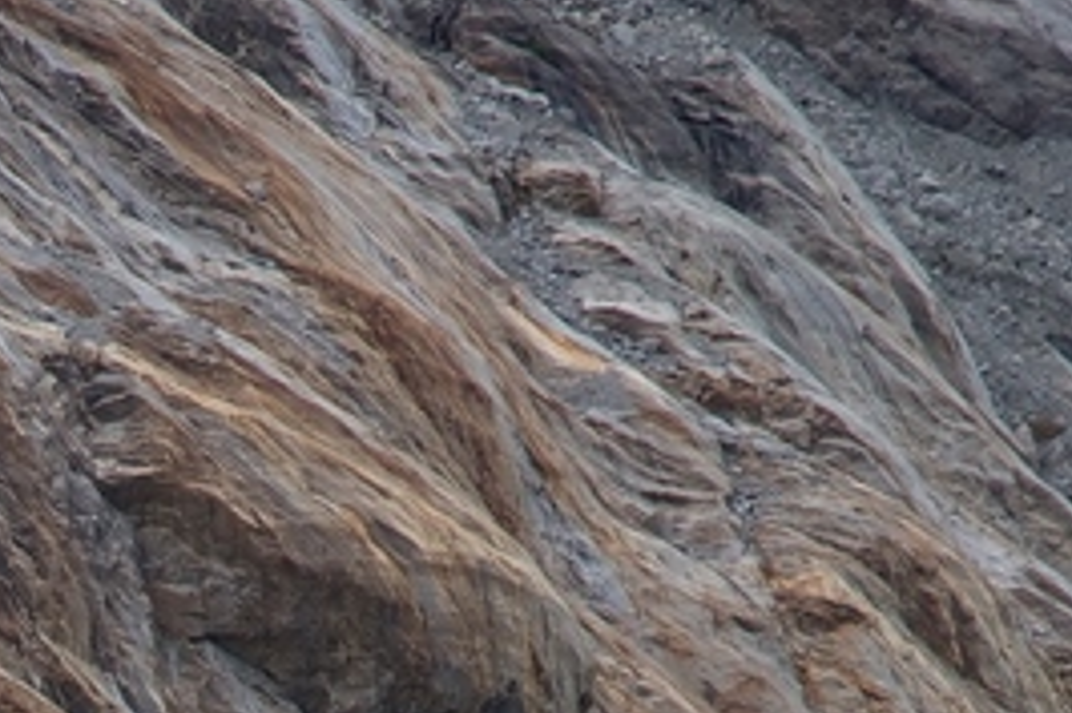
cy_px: 1382
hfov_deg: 3.6
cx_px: -379
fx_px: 17200
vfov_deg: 2.4
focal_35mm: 578
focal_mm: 120
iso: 125
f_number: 4
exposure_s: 1/250
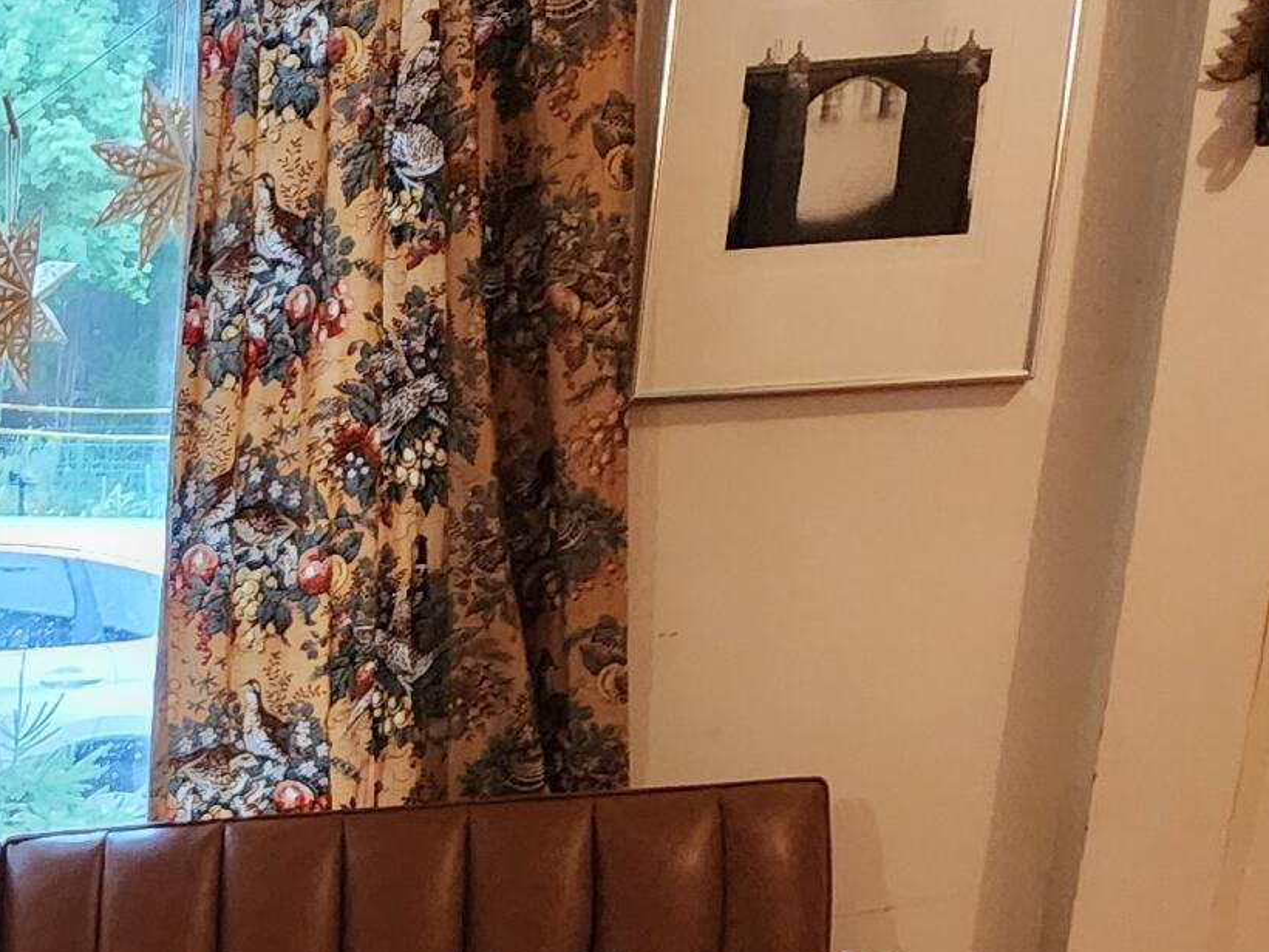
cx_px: -753
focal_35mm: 84
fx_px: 3080
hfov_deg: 19.5
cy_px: 1723
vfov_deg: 15.2
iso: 1000
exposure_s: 1/120
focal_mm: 6.4
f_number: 1.8
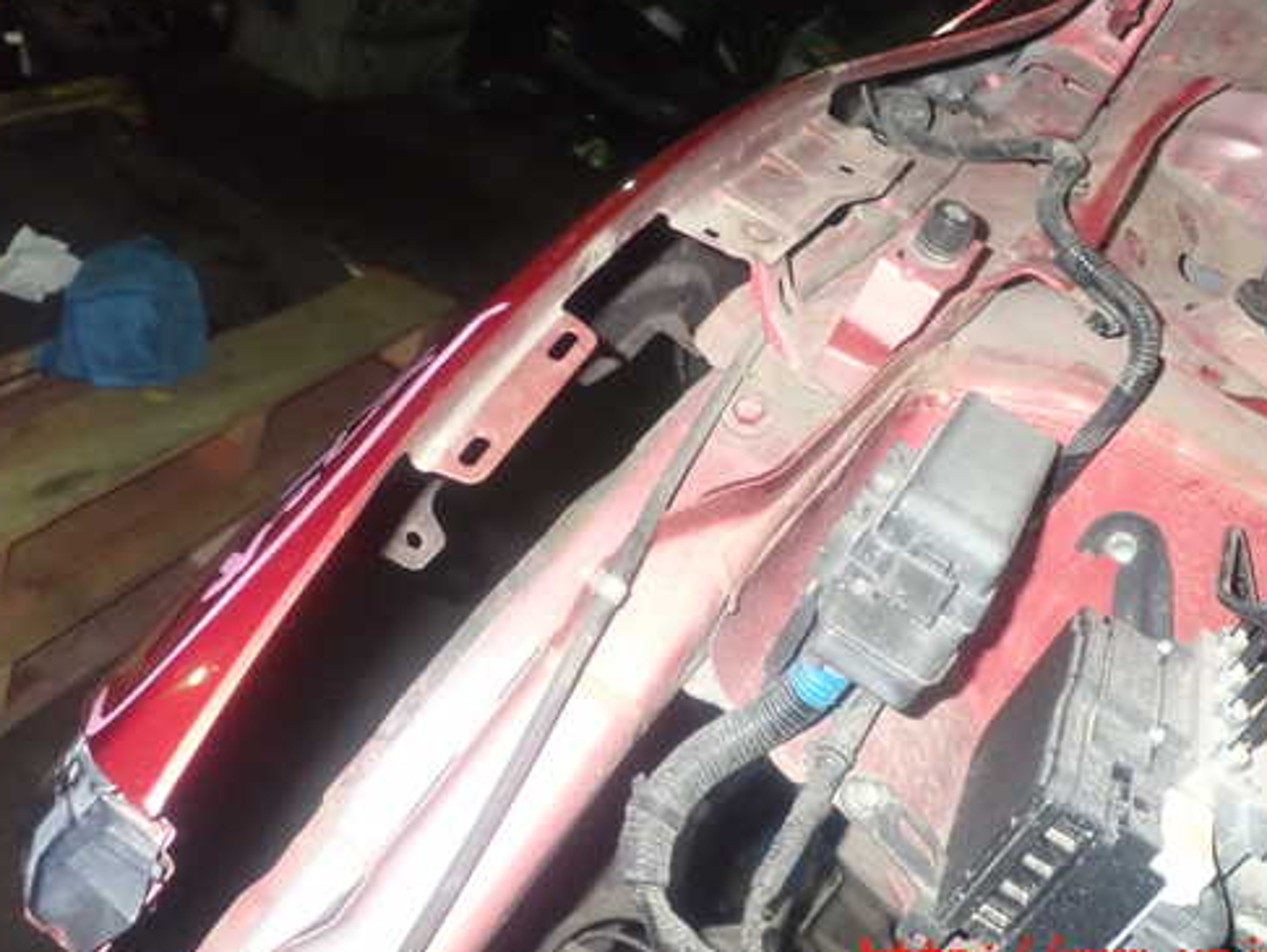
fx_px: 1355
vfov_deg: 38.6
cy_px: 409
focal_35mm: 37
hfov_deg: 50.1
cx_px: 667
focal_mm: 5.4
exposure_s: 1/30
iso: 1250
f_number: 6.3
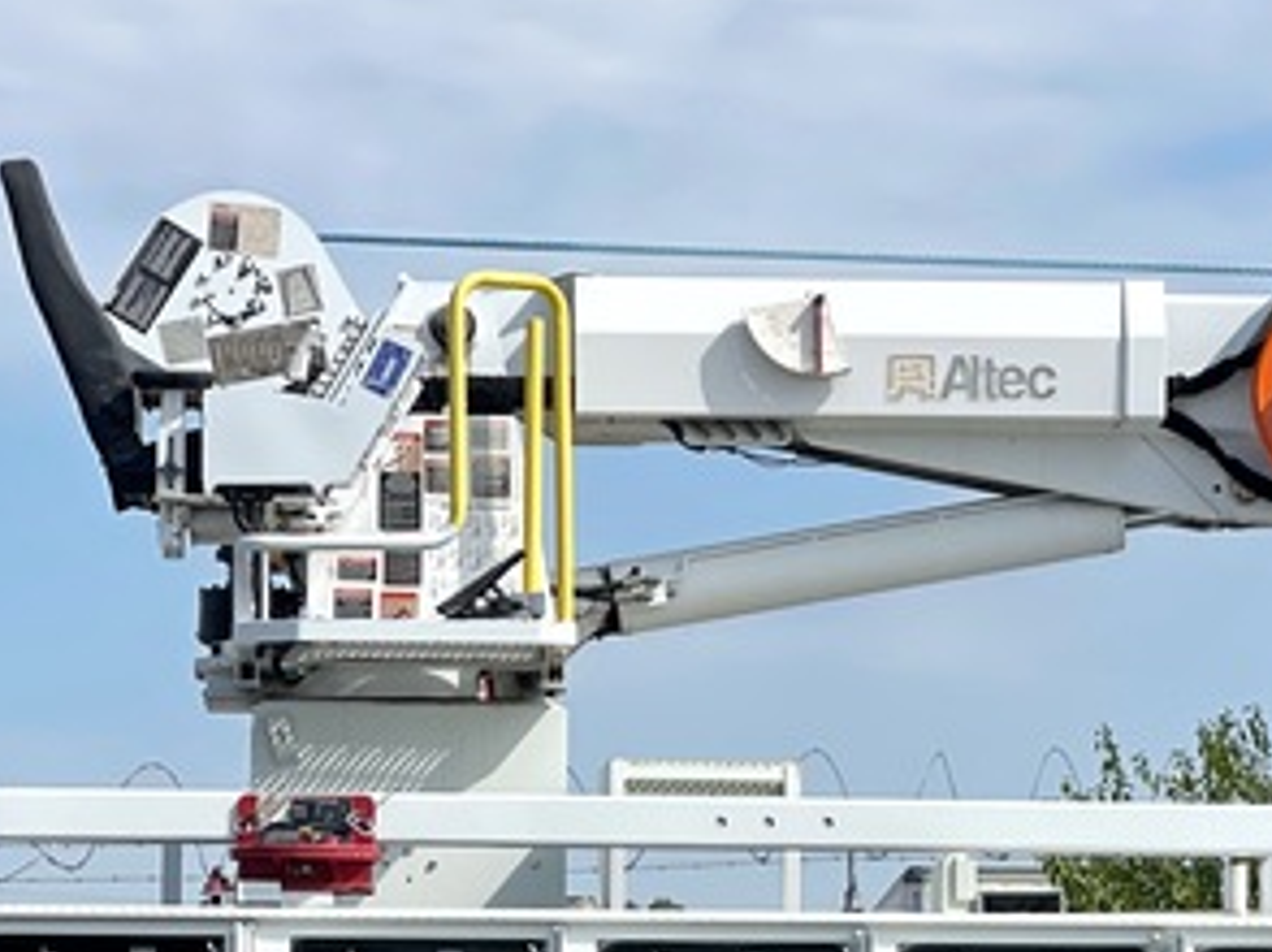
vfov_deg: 8.7
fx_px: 6242
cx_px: 1086
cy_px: 811
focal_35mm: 170
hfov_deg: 11.6
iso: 32
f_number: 2.2
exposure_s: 1/2370
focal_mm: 7.5
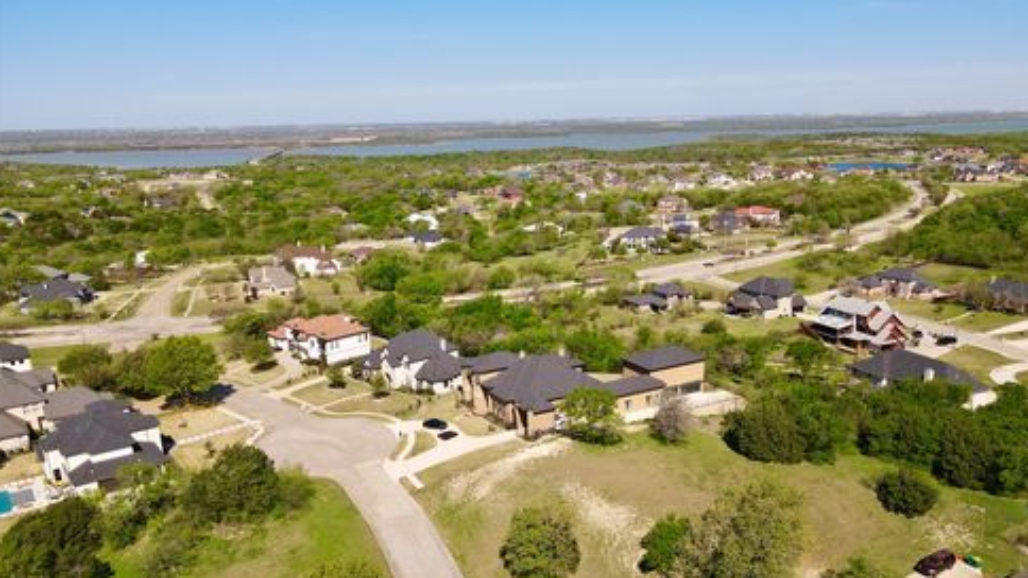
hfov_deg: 69.9
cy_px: 375
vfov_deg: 42.4
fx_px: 736
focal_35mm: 27
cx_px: 518
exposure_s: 1/1000
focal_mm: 4.5
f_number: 2.8
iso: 100
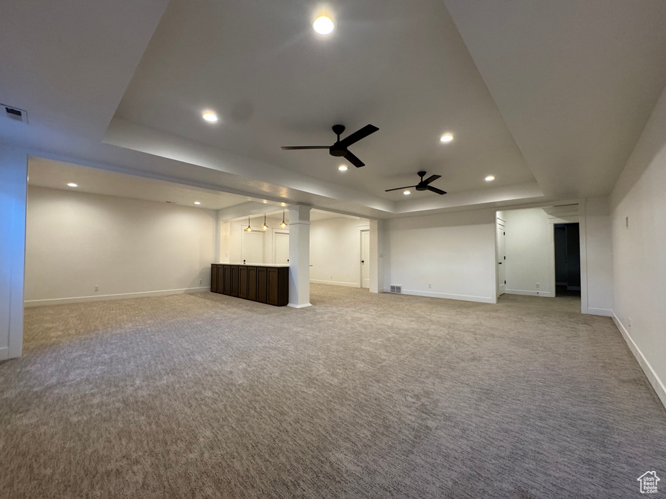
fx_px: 269
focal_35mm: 14
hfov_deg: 102.1
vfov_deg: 85.7
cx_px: 333
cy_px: 250
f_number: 2.2
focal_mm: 2.22
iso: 250
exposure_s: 1/120
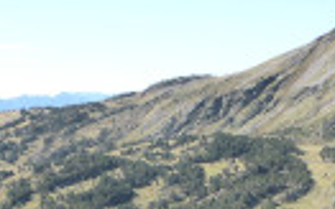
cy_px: 261
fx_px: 1297
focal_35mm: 142
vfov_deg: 9.1
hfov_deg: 14.6
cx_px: 271
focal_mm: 6.1
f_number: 3.7
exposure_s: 1/500
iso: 200
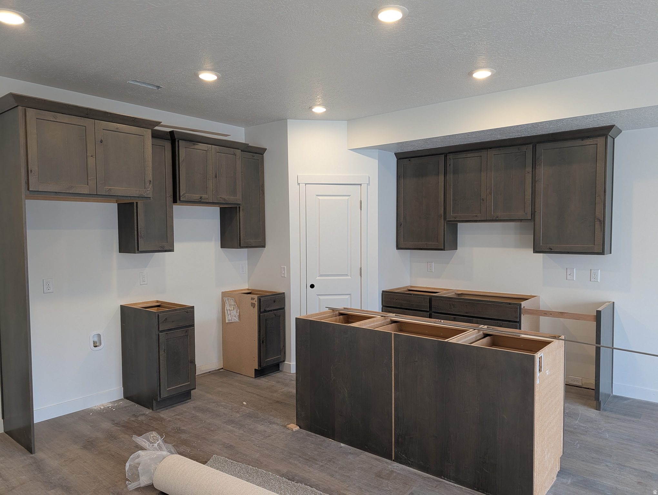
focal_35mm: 24
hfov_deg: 71.5
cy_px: 248
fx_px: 457
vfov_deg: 56.9
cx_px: 329
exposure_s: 1/120
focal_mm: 6.9
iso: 152
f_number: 1.68
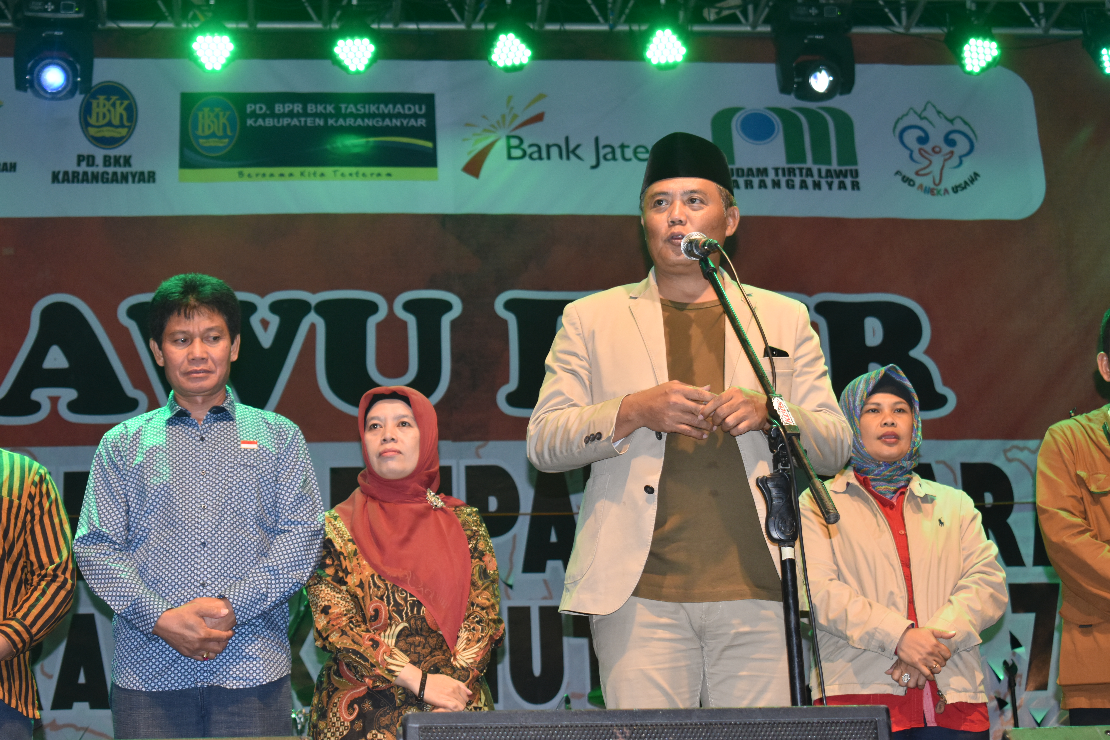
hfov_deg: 24.6
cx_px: 555
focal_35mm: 82
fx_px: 2544
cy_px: 370
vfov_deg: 16.6
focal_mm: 55
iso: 1000
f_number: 5.6
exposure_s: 1/60
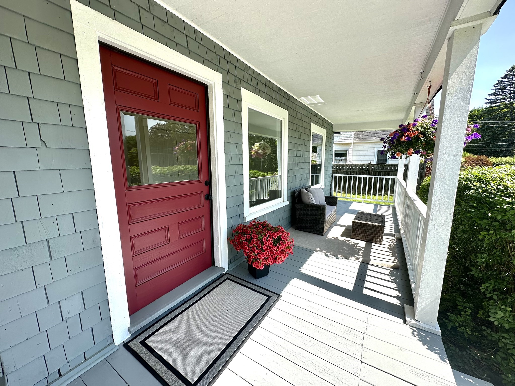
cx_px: 258
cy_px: 193
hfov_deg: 102.1
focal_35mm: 14
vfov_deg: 85.7
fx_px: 208
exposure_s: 1/493
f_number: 2.2
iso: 40
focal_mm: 2.22
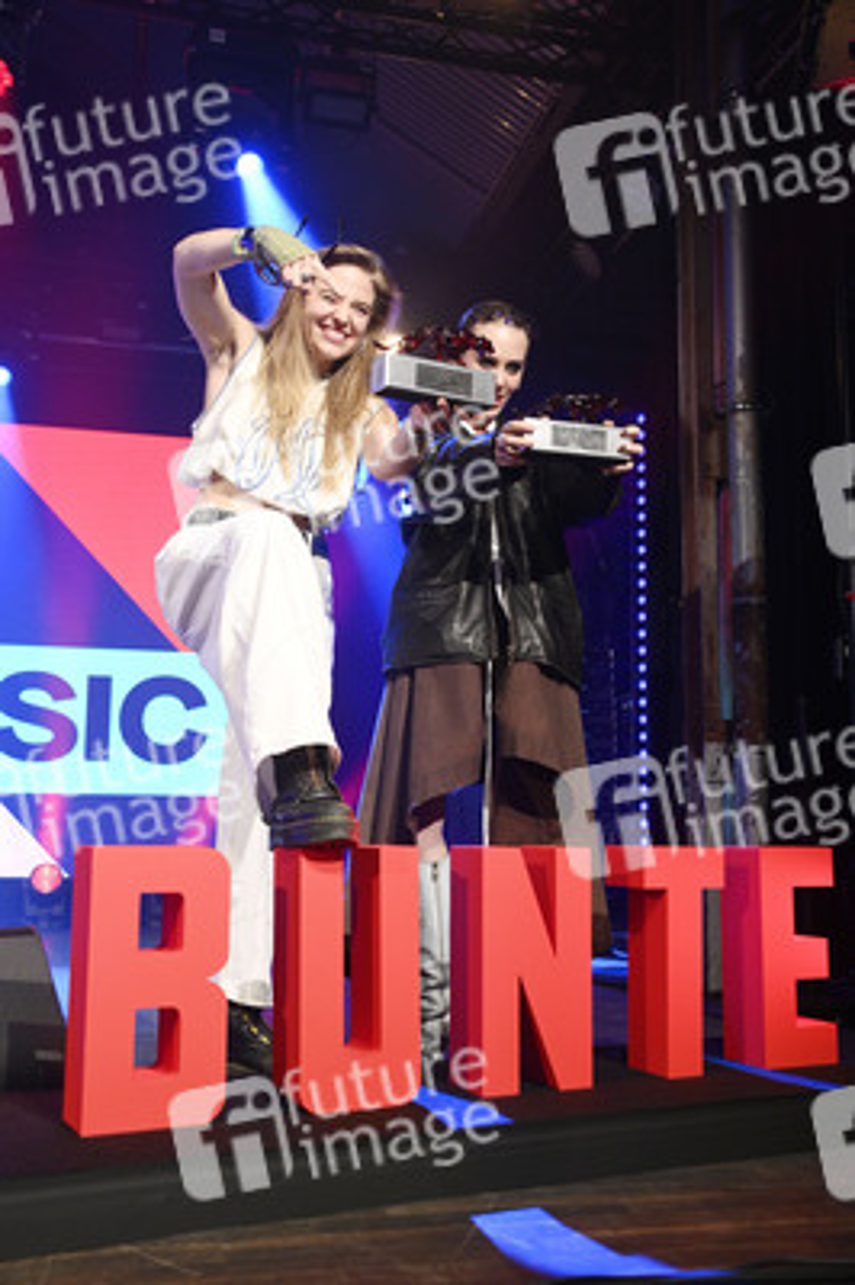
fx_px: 1285
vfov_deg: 53.2
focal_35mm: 36
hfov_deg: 36.8
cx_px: 428
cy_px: 642
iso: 2500
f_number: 5.6
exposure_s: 1/200
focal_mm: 36
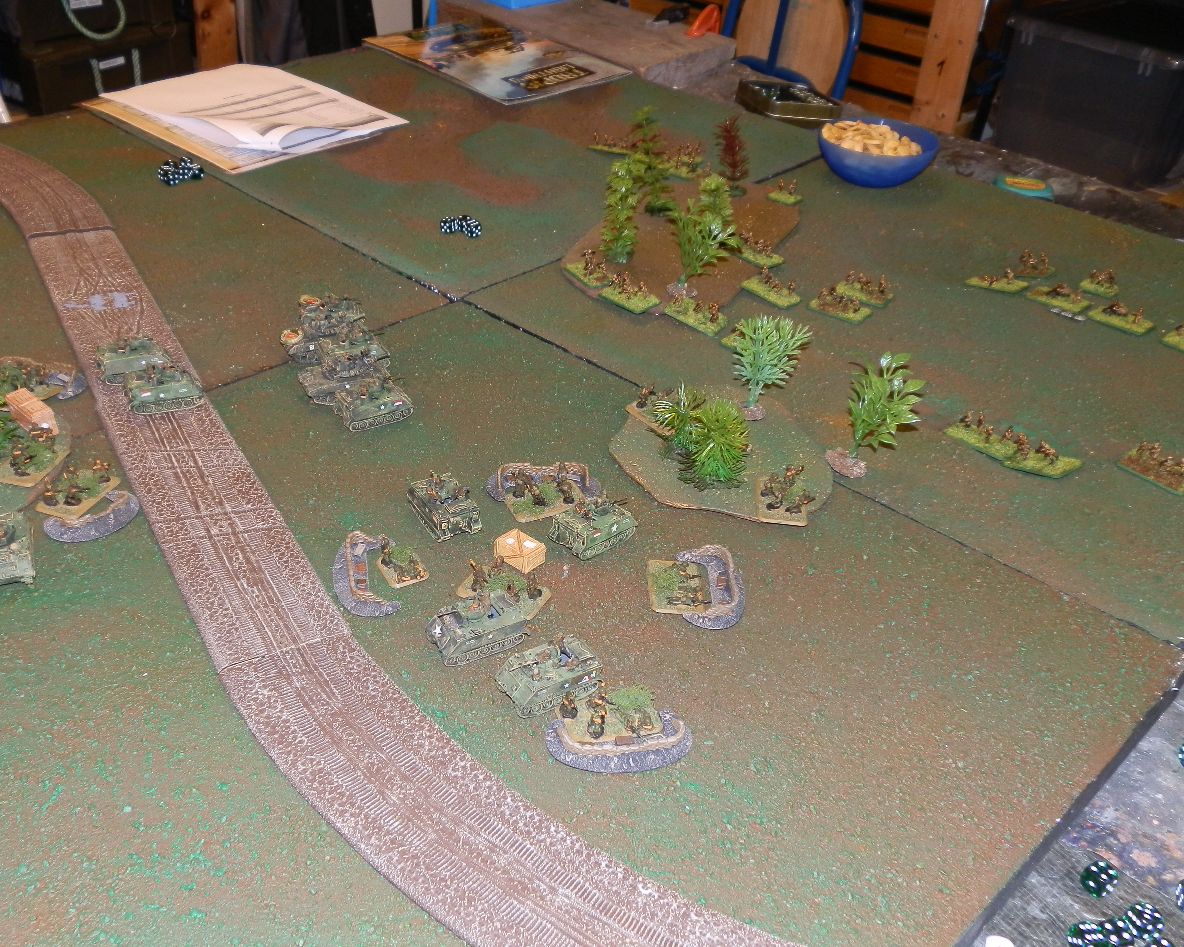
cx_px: 497
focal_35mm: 33
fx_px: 1156
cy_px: 520
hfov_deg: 54.0
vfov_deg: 44.5
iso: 100
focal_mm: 5
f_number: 3.1
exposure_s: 1/30
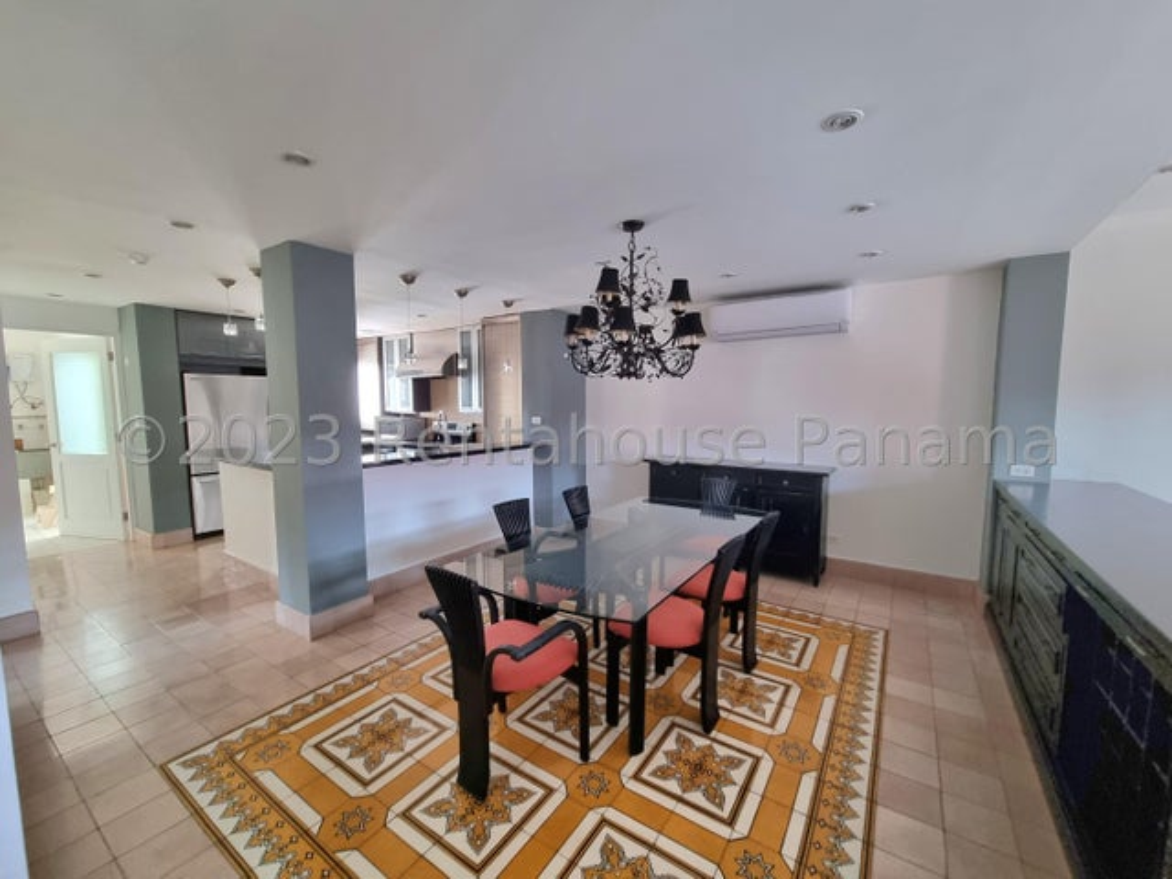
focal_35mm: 13
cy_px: 440
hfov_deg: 106.2
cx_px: 586
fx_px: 440
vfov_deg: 89.9
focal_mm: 2.2
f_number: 2.2
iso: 400
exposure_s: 1/60.2
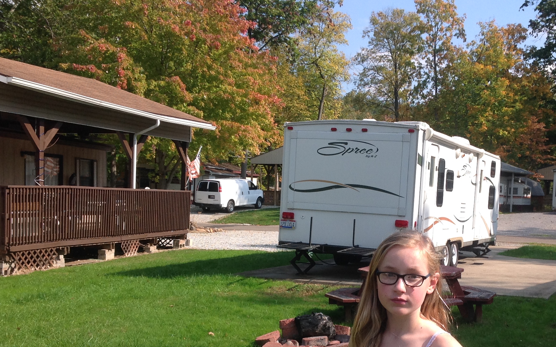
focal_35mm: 53
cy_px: 253
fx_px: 803
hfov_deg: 37.9
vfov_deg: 24.2
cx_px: 354
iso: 50
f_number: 2.4
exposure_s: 1/1120
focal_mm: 4.28
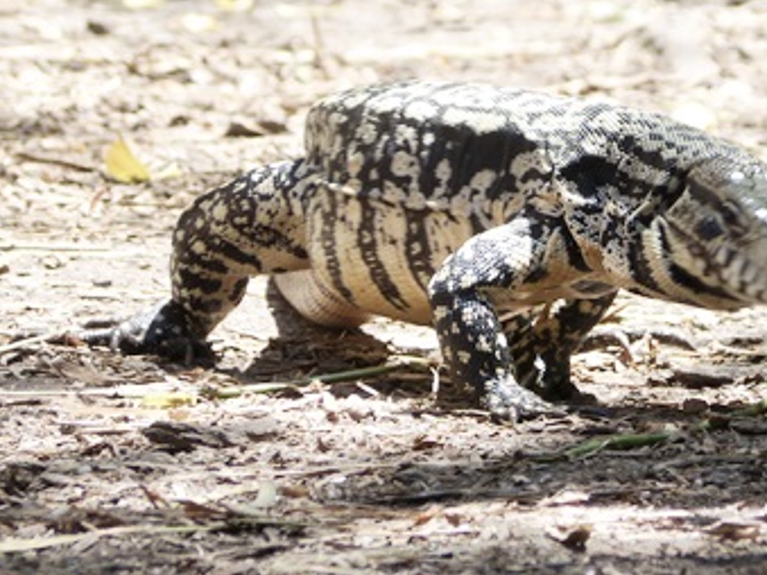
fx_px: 23501
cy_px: 161
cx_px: 620
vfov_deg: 1.4
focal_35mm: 1061
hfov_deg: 1.9
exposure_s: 1/160
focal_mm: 108
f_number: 5.2
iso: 100
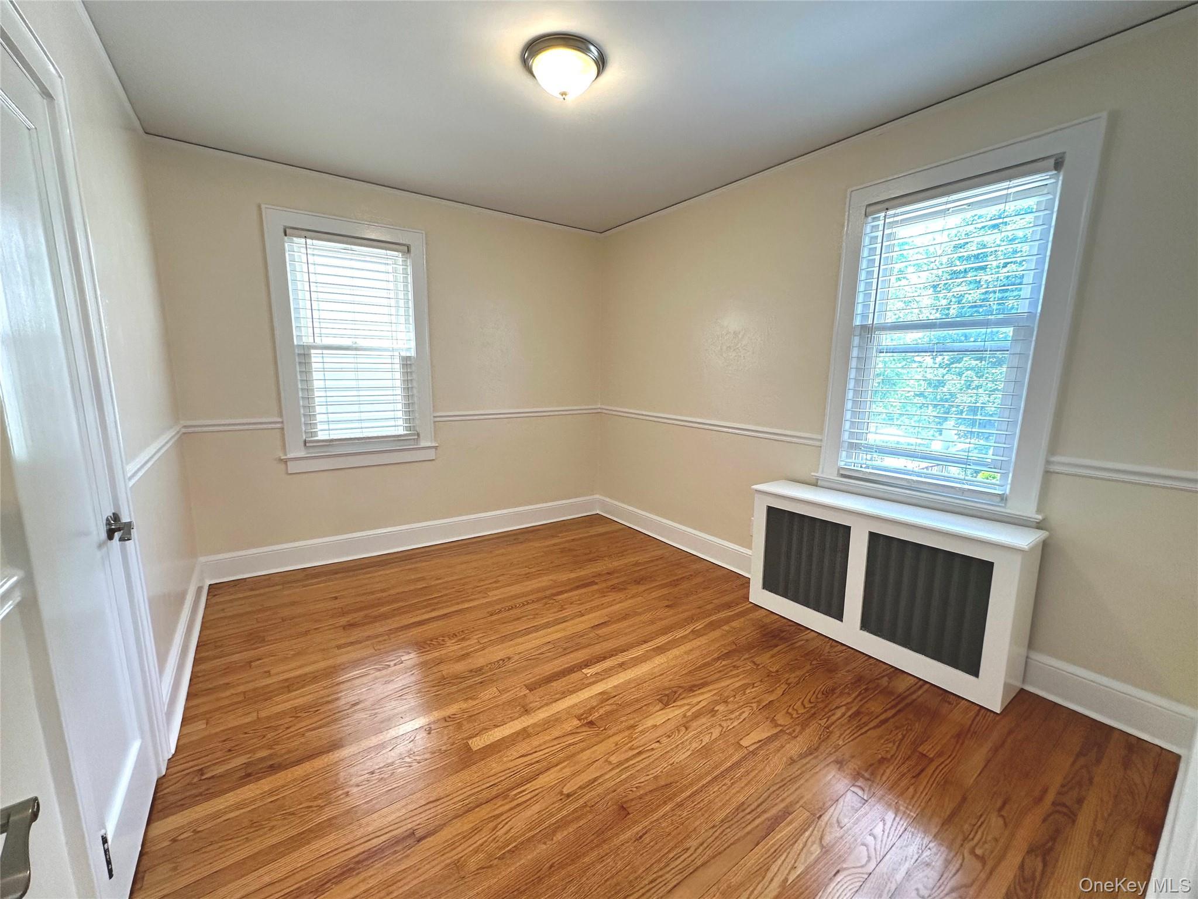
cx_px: 599
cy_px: 450
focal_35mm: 14
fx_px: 485
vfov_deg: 85.7
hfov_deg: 102.1
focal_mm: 2.22
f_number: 2.2
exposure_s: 1/120
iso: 160
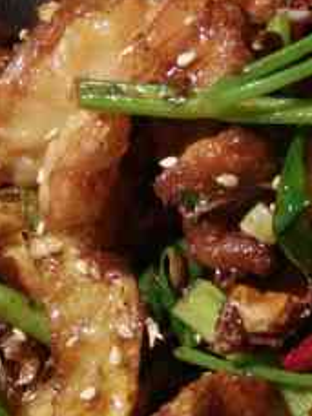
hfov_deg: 15.4
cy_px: 74
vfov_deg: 22.4
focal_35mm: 86
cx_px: 515
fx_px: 1034
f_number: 2.2
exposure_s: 1/50
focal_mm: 3.66
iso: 66
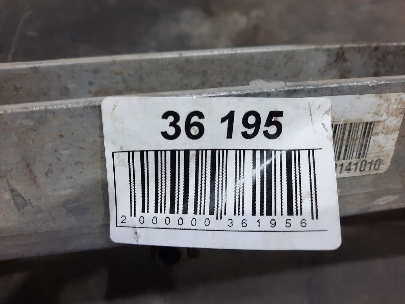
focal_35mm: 25
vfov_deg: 54.9
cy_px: 152
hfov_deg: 69.4
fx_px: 292
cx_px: 202
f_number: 2
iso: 125
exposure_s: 1/50
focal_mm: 4.6
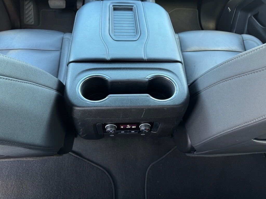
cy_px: 100
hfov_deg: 71.6
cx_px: 133
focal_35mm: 24
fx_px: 184
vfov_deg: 56.8
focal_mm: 6.76
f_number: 1.78
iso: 160
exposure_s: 1/81
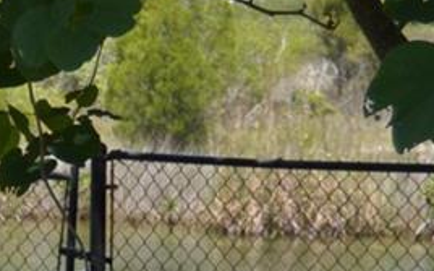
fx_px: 3345
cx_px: -418
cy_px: 225
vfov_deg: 4.6
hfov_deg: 7.2
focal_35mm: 283
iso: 100
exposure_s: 1/500
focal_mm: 31
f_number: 4.2
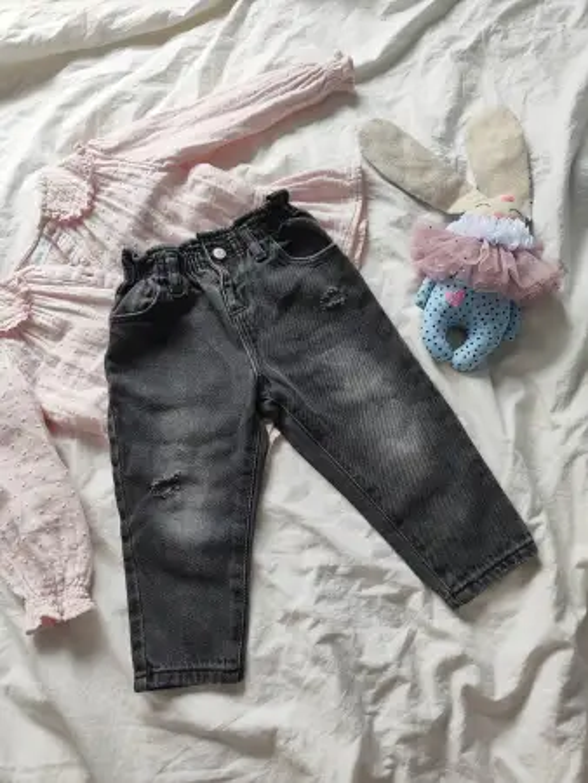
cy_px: 392
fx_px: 520
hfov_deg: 58.9
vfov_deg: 73.9
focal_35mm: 23
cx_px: 294
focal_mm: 5.59
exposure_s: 1/78
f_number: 1.88
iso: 382
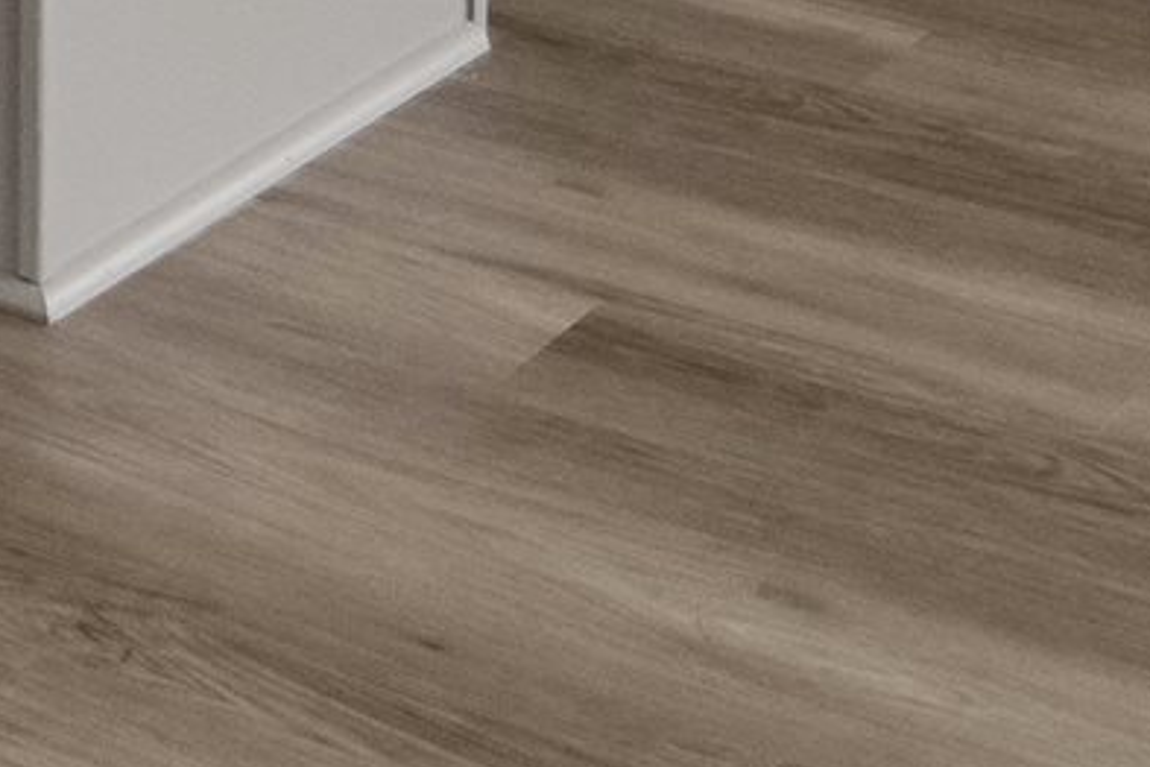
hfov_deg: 14.8
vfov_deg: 9.1
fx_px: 3993
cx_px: -773
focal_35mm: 125
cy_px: -1461
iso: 800
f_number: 8
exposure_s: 1/15
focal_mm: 16
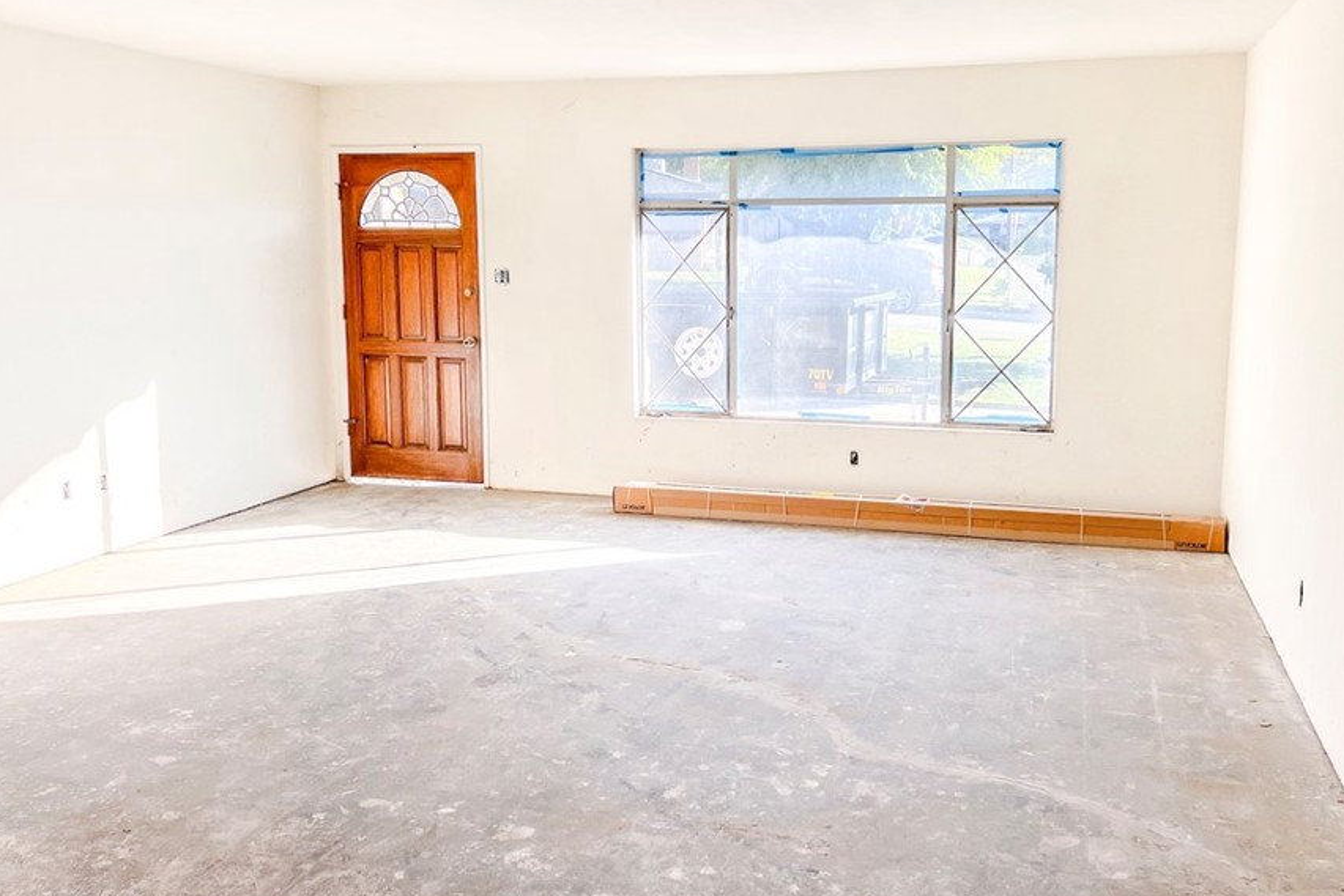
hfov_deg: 89.9
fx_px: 672
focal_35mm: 18
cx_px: 700
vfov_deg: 67.3
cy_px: 418
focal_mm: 10
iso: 800
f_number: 5.6
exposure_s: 1/400
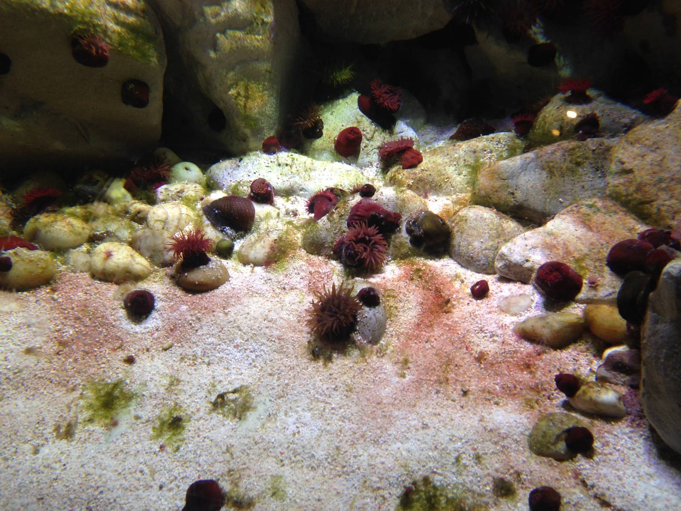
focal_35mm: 33
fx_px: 649
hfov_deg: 55.4
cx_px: 340
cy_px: 256
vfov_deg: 42.9
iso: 50
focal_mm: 4.12
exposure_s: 1/20
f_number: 2.4
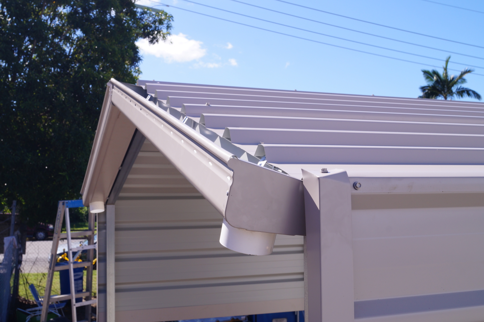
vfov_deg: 31.8
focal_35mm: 42
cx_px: 242
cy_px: 161
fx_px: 564
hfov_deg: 46.4
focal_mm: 28
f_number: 13
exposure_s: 1/100
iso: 100
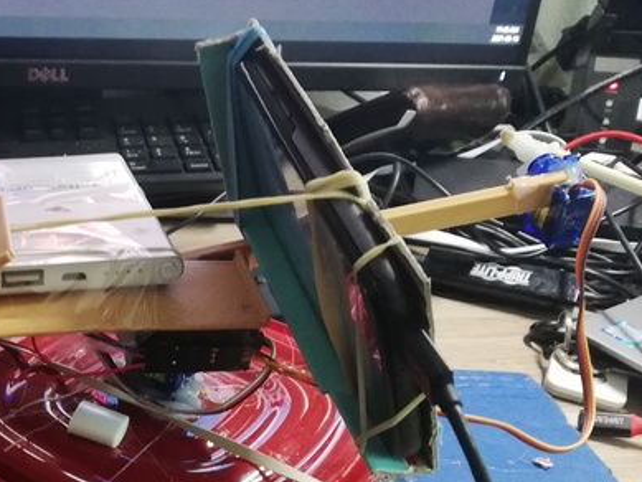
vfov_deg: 27.5
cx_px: 31
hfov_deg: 34.7
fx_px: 946
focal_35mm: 51
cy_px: 440
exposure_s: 1/16.7
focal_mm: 3.81
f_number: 2.2
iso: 640
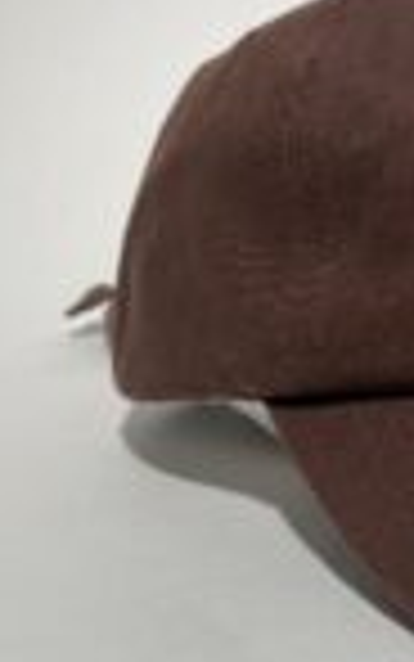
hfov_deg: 16.2
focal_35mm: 75
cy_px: 131
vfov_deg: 26.9
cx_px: 590
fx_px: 1353
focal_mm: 5.1
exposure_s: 1/319
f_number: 1.6
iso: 50
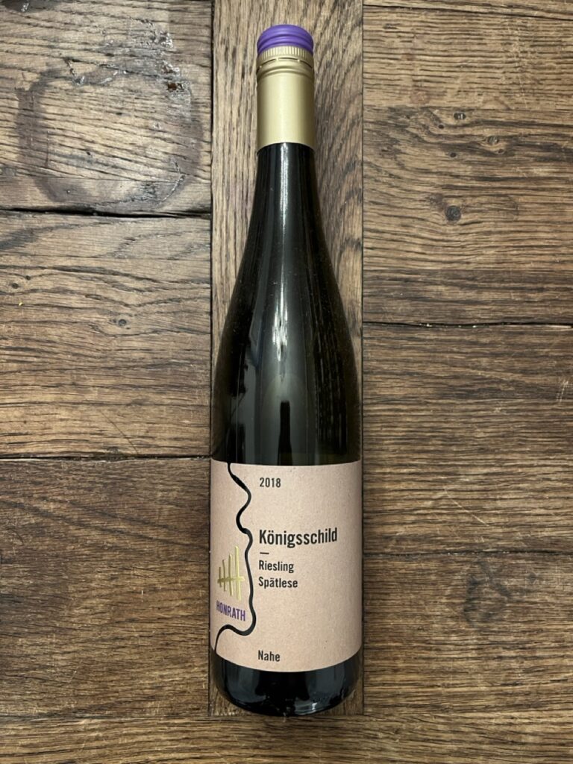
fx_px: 574
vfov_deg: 67.3
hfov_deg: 53.1
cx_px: 286
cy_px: 382
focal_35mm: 26
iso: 640
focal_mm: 5.1
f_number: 1.6
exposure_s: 1/33
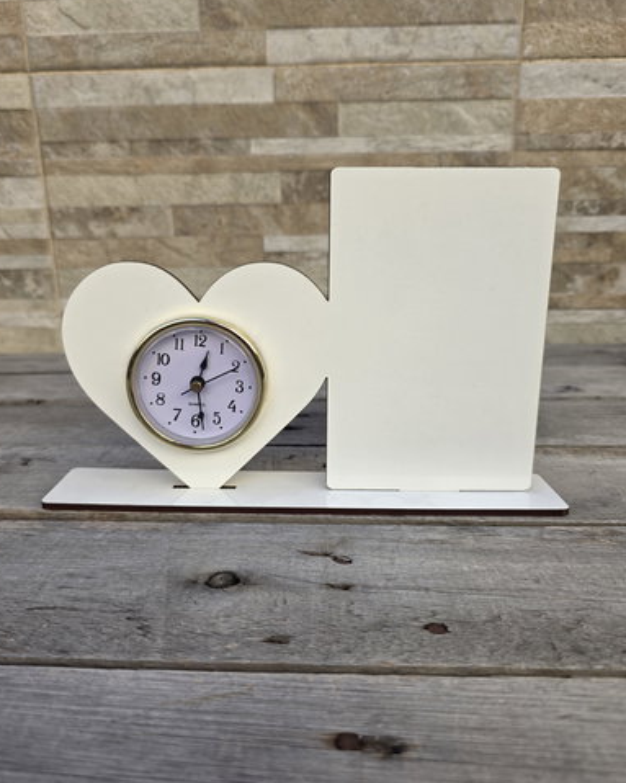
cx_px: 302
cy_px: 387
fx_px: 579
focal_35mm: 25
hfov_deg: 56.8
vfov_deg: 68.1
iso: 80
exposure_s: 1/1354
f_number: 1.7
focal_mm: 6.3
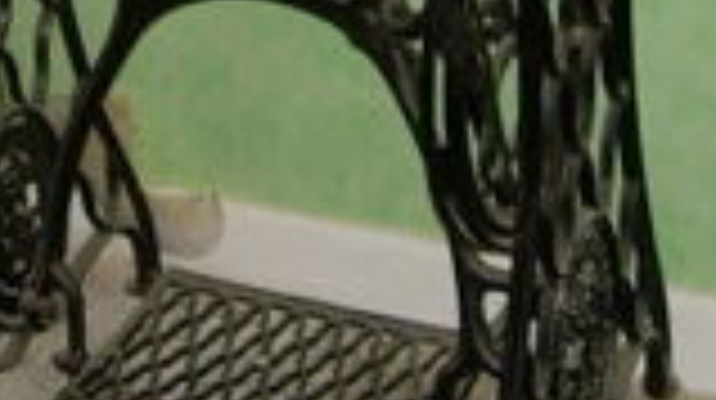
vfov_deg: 9.5
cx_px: 113
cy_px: -103
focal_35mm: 125
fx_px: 2370
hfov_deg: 17.0
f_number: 2.8
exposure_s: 1/64
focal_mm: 7.8
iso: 79
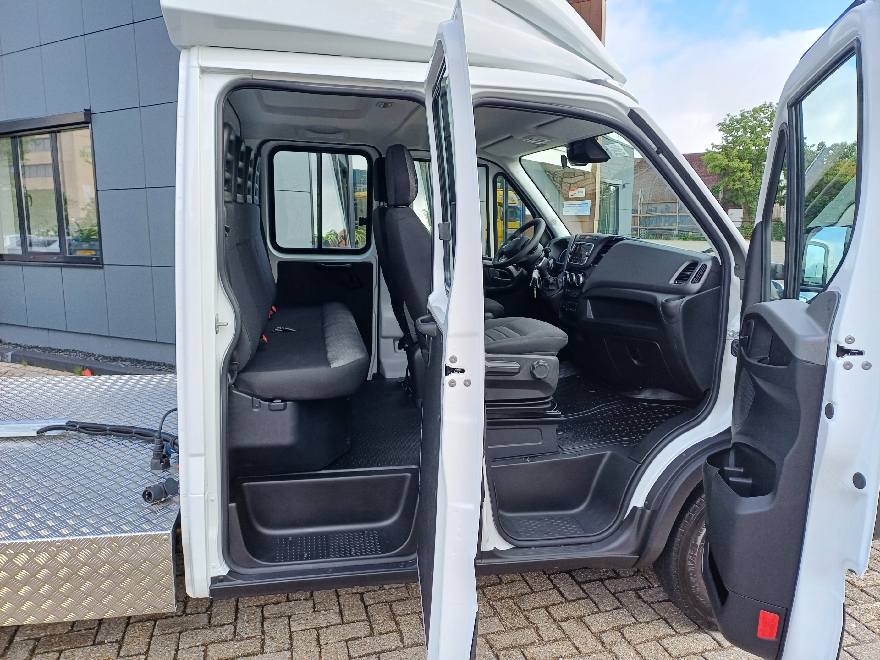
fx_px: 636
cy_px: 330
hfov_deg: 69.4
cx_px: 440
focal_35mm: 25
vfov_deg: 54.9
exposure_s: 1/235
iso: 50
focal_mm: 4.65
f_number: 1.8
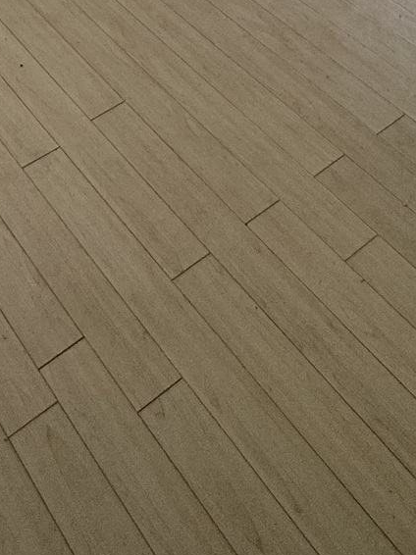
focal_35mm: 57
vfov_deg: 20.6
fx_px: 914
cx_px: -78
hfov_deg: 23.5
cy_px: -490
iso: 64
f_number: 2.2
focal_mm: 2.22
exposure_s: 1/99
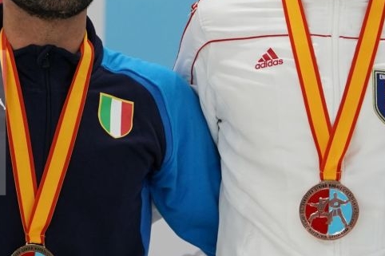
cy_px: 123
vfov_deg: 2.9
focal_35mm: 467
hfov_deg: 4.4
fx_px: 4992
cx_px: 202
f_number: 2.8
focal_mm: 125
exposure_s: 1/250
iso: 800
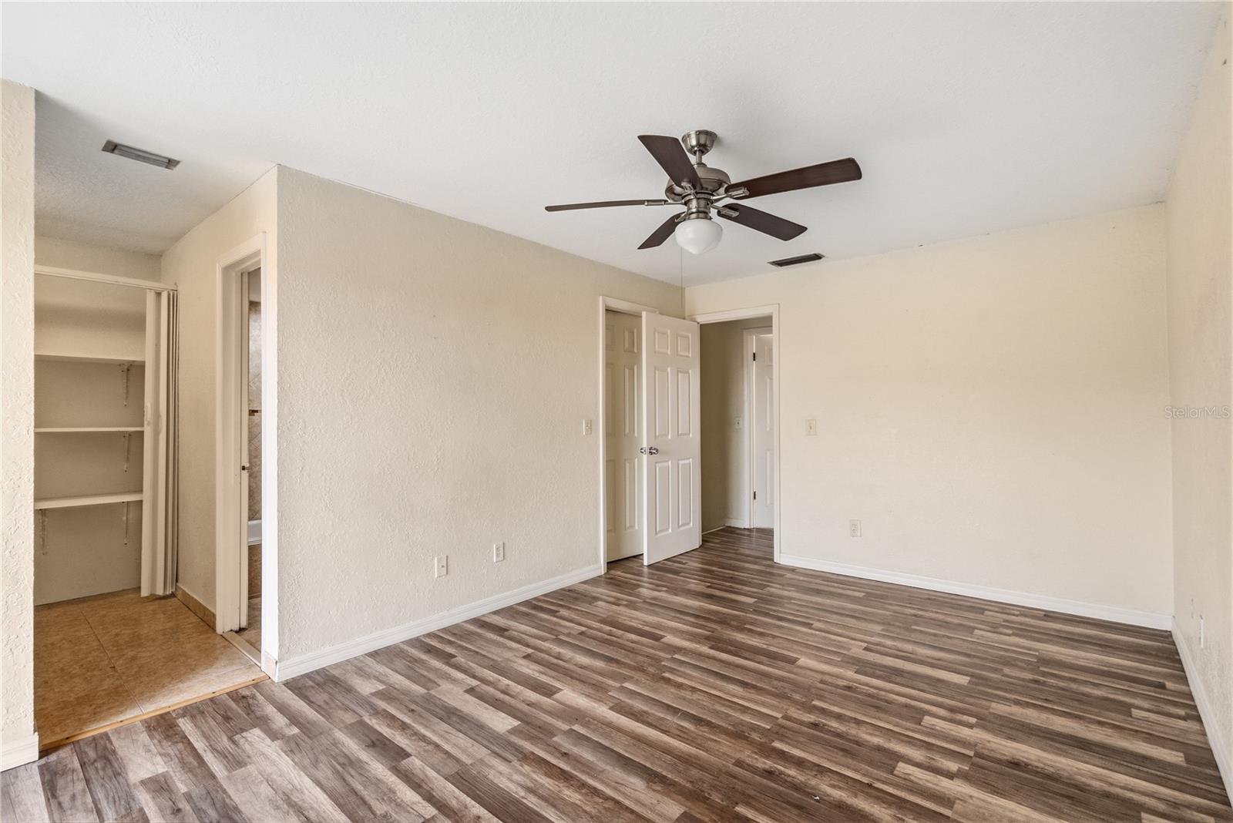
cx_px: 616
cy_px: 412
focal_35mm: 16
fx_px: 548
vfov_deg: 73.8
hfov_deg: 96.7
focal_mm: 16
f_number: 9
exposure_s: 1/3
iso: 800
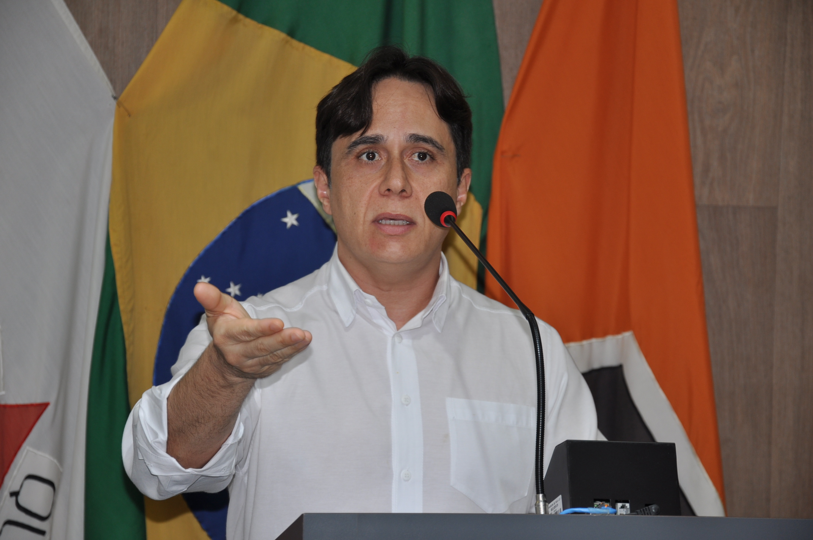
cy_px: 270
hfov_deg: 16.1
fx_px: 2876
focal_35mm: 128
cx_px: 406
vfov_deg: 10.7
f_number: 5.6
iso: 200
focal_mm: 85
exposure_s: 1/60
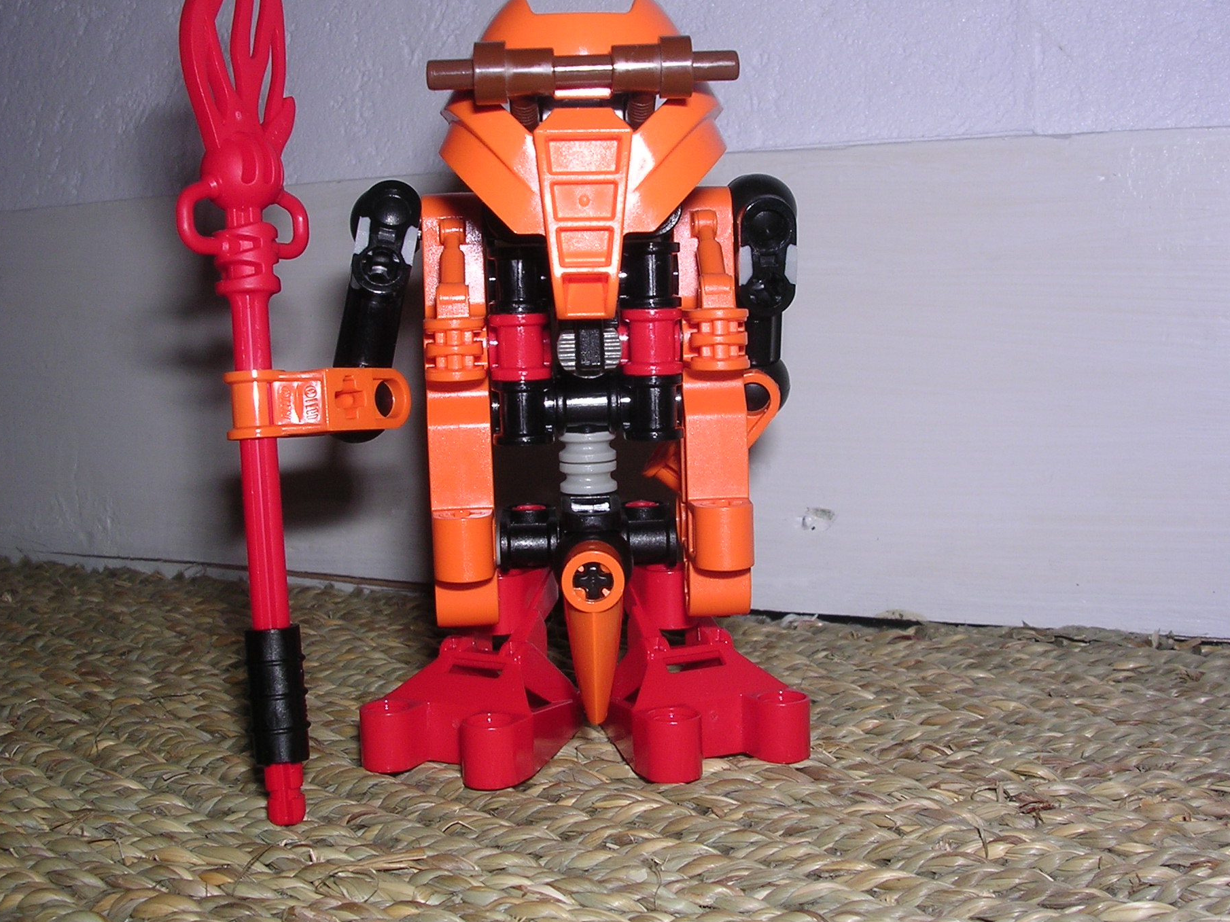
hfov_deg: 43.9
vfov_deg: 33.6
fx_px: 1528
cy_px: 413
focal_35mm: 43
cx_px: 612
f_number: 5.6
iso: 100
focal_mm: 5.8
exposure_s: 1/60.1
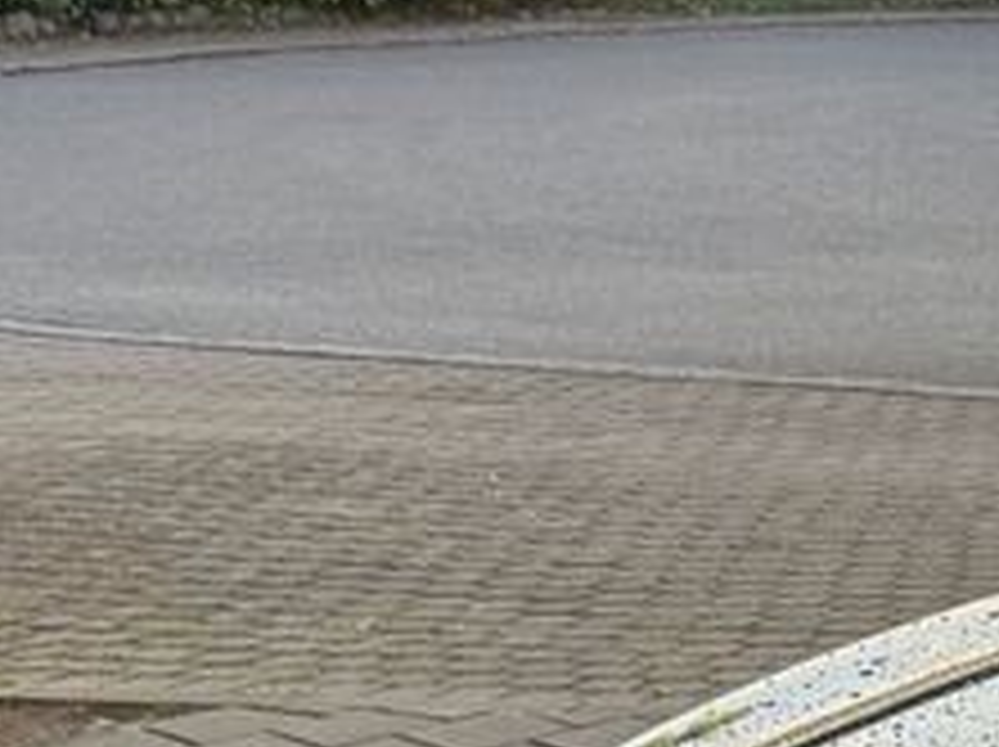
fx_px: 3748
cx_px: 2408
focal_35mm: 130
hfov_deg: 12.1
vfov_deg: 11.0
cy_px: 1058
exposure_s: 1/252
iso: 64
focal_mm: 6.76
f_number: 1.78
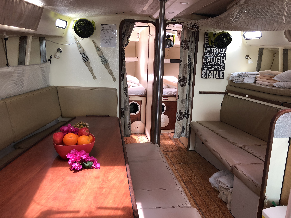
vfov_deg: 49.7
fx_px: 235
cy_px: 109
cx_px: 146
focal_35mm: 28
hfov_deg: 63.4
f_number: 1.8
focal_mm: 3.99
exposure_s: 1/25
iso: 40
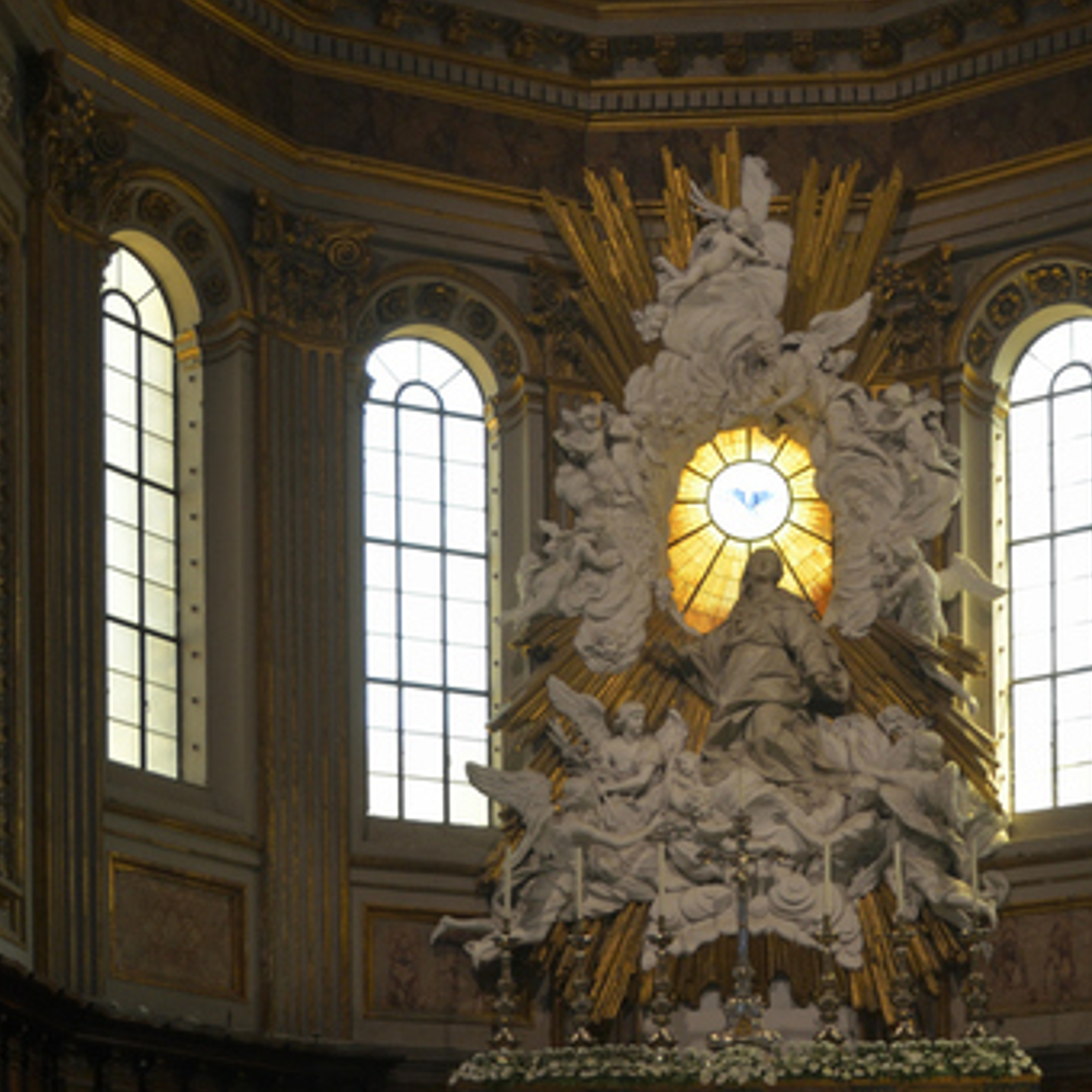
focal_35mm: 68
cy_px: 560
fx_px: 2427
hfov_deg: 25.2
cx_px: 768
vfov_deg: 25.4
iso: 250
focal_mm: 26
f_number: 4
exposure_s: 1/60
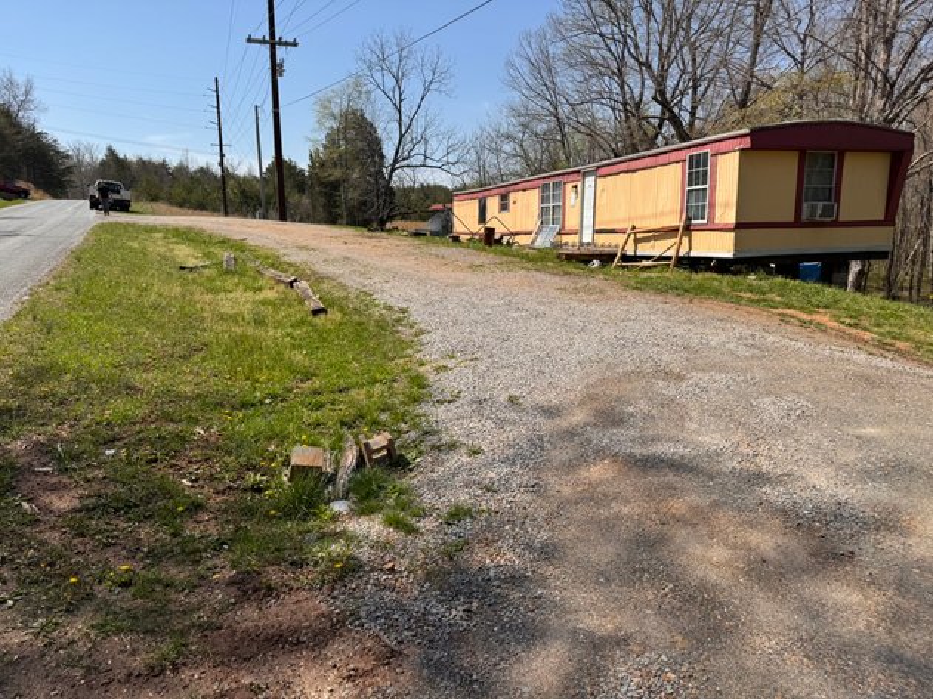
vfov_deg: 56.8
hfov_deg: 71.6
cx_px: 466
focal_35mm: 24
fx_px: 647
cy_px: 350
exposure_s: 1/4310
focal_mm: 6.76
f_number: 1.78
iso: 80
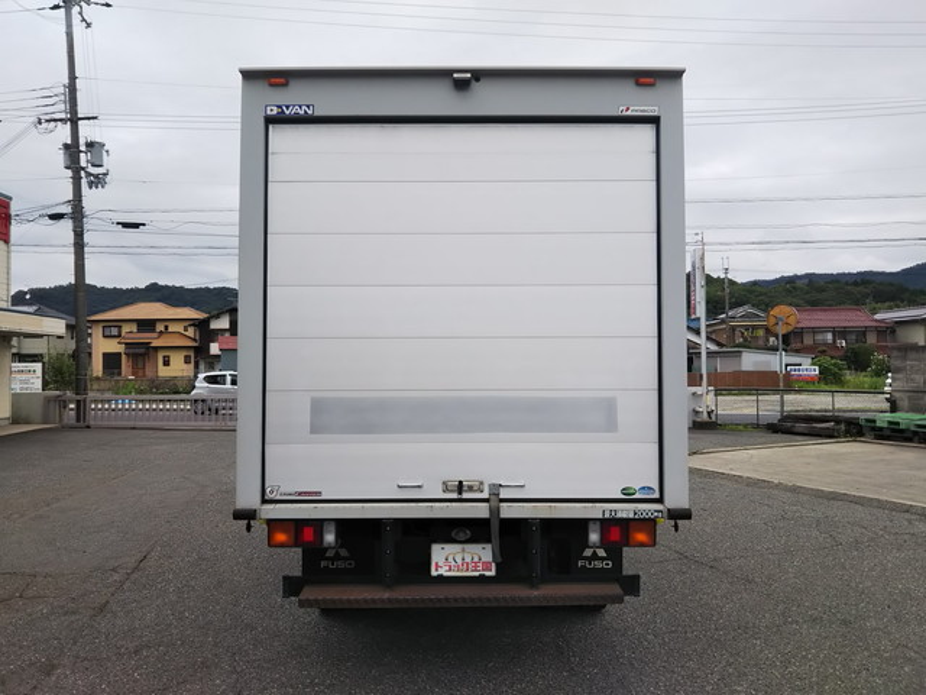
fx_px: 803
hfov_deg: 60.0
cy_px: 348
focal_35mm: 30
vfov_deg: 46.8
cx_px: 463
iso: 20
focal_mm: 4
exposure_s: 1/886
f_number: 2.2
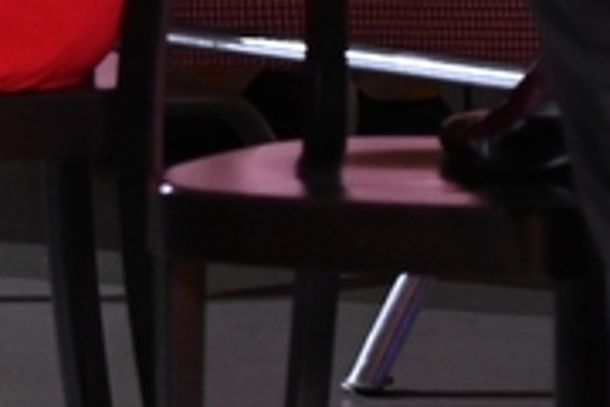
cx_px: -193
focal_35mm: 539
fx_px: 9132
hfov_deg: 3.8
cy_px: -549
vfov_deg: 2.5
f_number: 2.8
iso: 4000
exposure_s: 1/320
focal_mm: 95
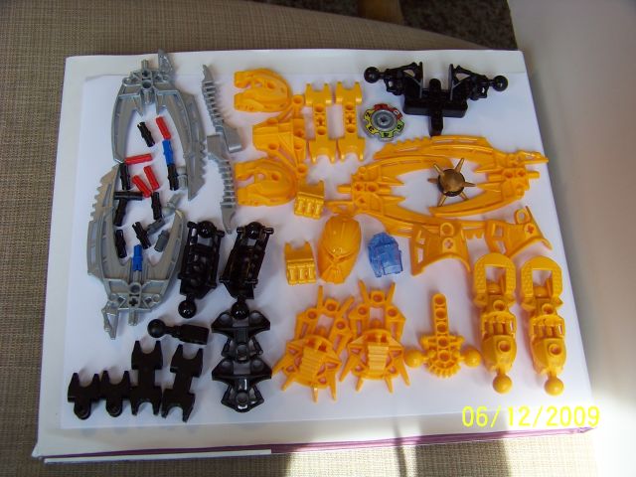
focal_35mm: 43
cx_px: 318
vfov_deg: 33.6
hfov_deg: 43.9
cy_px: 238
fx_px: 790
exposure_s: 1/160
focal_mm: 6.75
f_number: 2.8
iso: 66
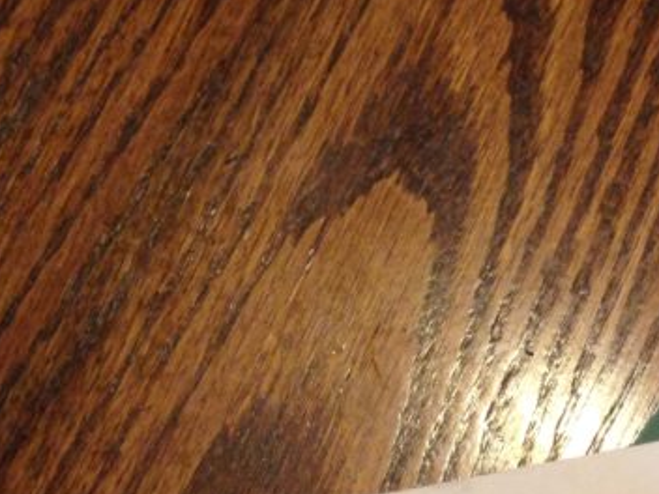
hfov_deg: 18.9
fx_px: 1828
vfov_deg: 14.8
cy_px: 623
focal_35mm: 96
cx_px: 869
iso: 160
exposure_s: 1/20
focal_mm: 4.12
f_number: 2.4
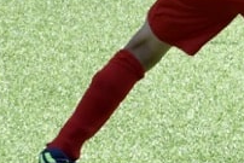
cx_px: 488
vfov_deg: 0.5
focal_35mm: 2533
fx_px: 17180
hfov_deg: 0.8
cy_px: -217
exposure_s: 1/1250
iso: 3200
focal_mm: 400
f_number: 14
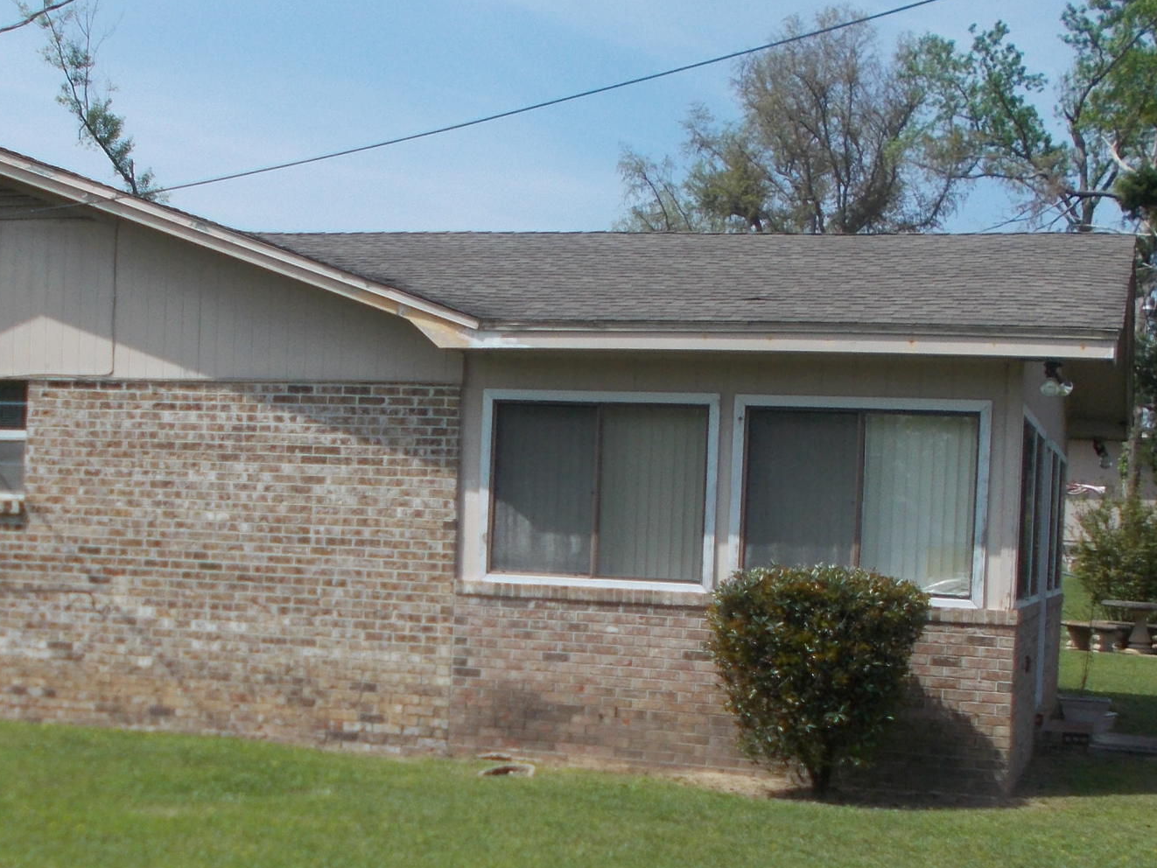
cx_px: 474
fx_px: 1972
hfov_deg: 32.6
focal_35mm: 59
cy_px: 534
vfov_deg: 24.8
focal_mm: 4.6
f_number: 8
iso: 80
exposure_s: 1/200
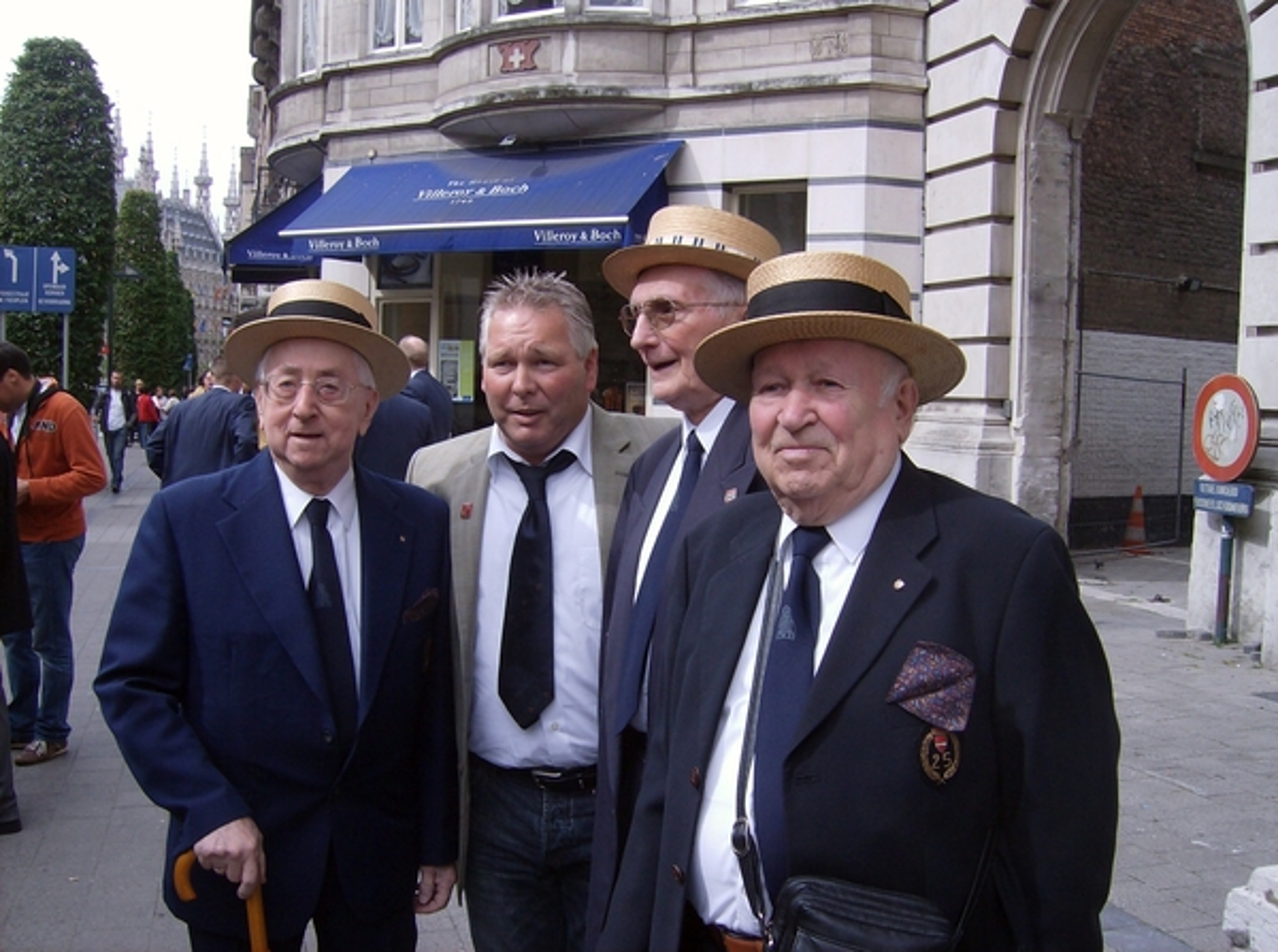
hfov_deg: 51.5
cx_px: 639
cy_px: 476
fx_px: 1326
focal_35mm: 36
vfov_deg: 39.5
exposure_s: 1/250
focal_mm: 6
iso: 100
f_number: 4.7
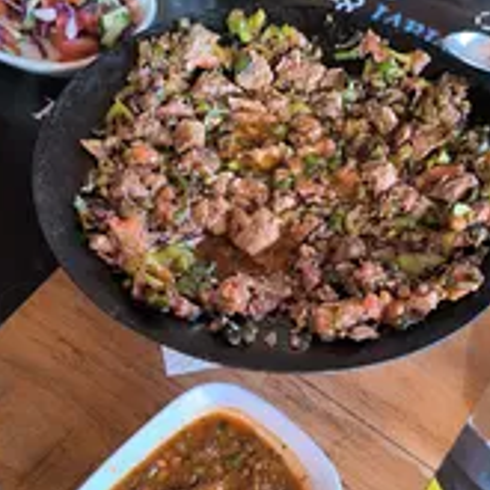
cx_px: 273
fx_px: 689
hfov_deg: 39.1
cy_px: 303
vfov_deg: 38.9
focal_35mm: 43
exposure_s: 1/100
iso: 125
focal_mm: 6.14
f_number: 1.65
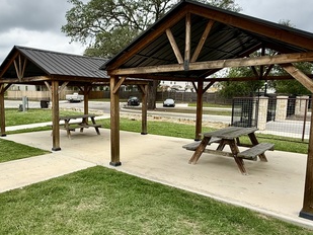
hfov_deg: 60.6
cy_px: 125
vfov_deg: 48.2
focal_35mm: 29
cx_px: 112
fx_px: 262
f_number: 2.2
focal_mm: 2.22
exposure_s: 1/1259
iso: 50
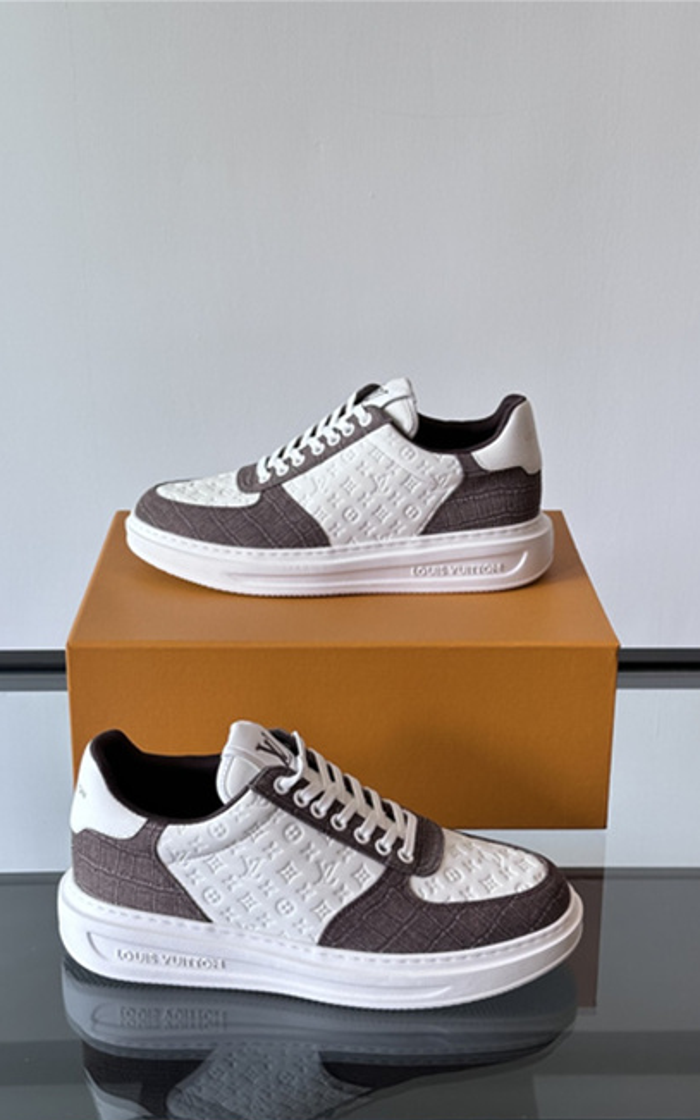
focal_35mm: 52
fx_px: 1587
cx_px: 358
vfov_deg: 38.9
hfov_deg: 24.9
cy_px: 570
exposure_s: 1/196
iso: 64
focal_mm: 6.86
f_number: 1.78
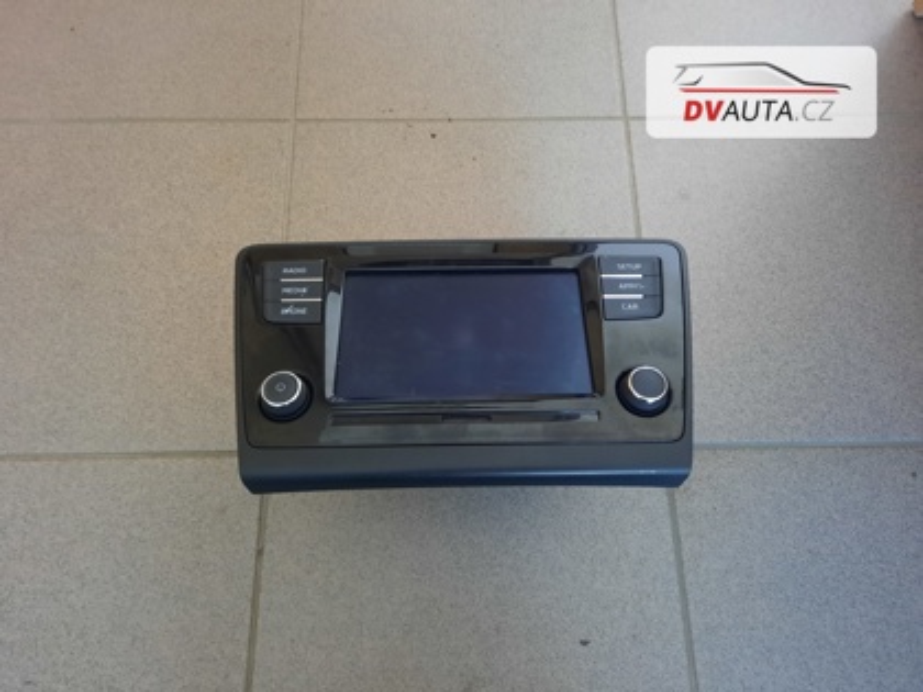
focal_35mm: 25
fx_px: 667
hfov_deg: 69.4
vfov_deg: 54.9
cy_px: 346
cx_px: 462
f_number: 2
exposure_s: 1/25
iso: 640
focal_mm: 4.6
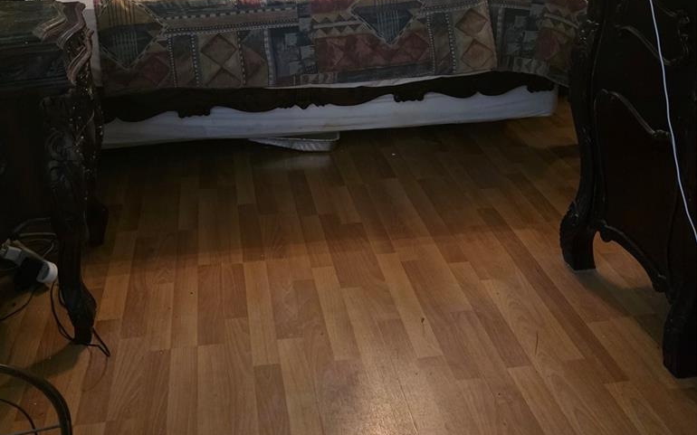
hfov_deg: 51.3
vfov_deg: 30.8
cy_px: -14
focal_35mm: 38
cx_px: 291
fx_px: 722
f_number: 1.7
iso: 1000
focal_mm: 6.3
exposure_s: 1/120
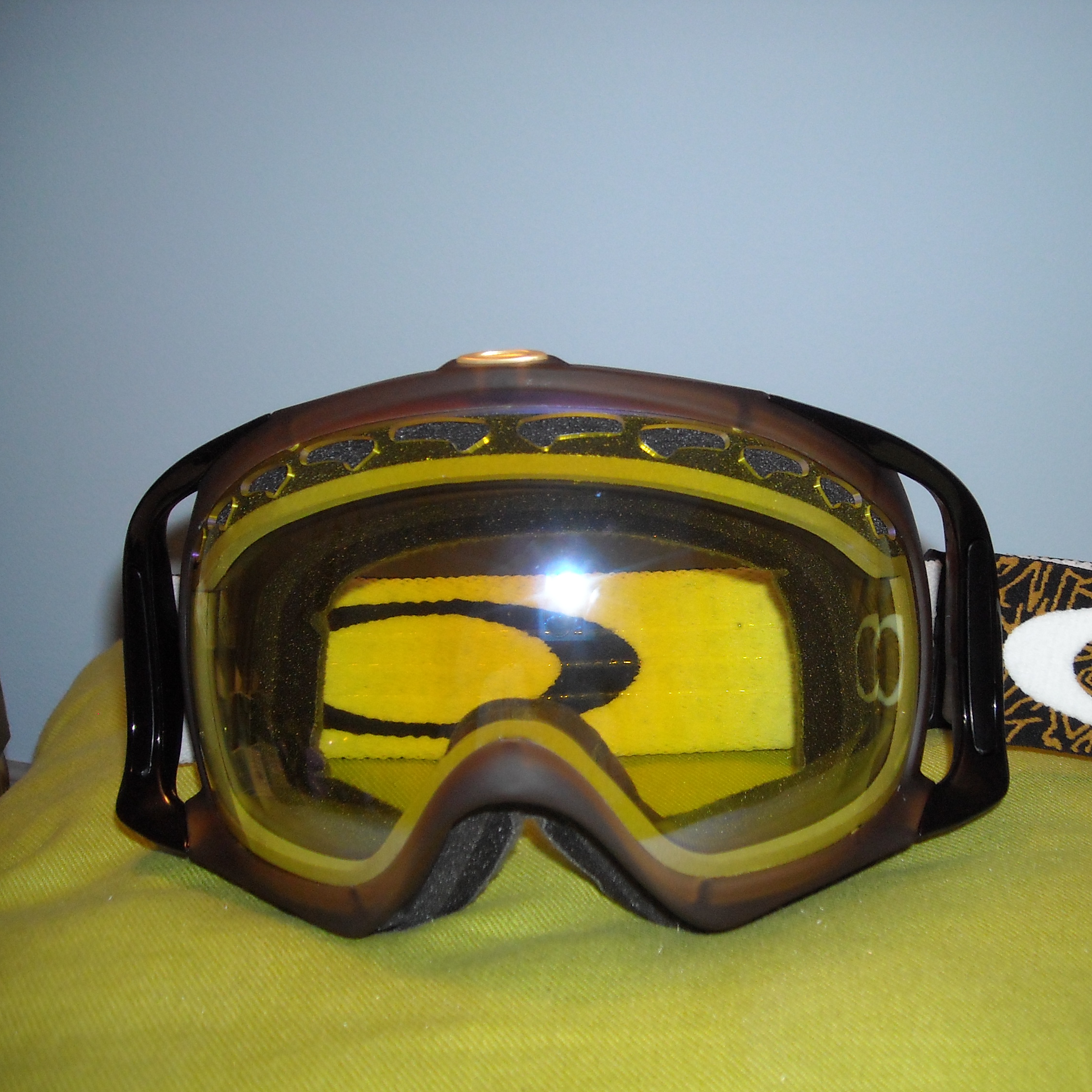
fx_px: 1499
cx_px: 697
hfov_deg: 39.7
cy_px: 554
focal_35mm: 42
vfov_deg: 40.0
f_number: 2.8
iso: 200
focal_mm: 5.7
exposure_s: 1/60
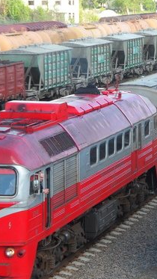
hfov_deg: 7.4
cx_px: 179
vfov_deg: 13.3
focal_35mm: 162
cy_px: 165
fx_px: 1198
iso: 80
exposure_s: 1/180
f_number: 4.6
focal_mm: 12.8
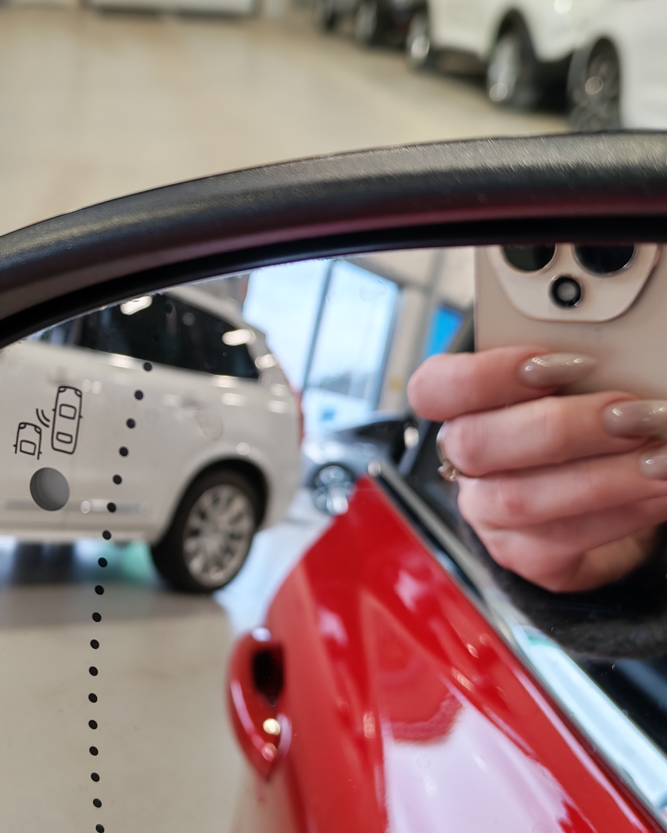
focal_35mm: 42
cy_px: 417
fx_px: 1036
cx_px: 121
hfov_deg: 34.4
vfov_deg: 43.8
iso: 125
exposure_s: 1/100
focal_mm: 6.12
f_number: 1.9
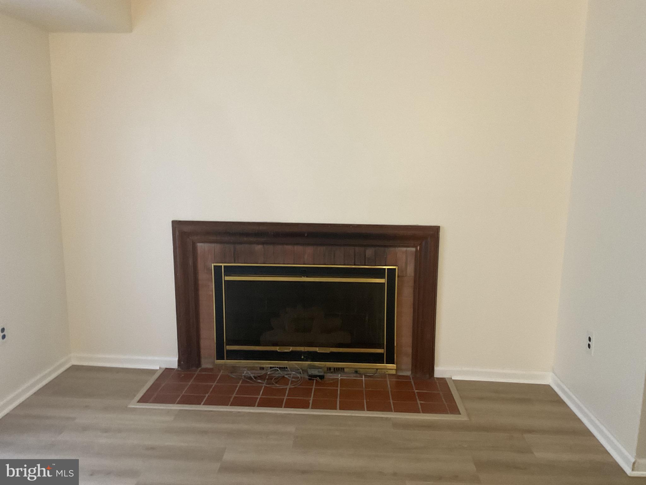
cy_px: 242
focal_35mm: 29
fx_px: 541
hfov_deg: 61.7
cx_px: 323
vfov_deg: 48.2
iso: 200
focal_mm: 3
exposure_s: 1/60
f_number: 1.8
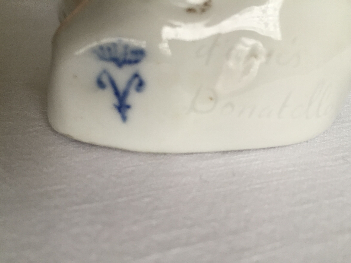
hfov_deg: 61.7
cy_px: 132
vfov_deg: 48.2
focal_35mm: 29
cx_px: 176
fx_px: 294
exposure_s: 1/40
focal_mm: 4.15
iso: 40
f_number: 2.2
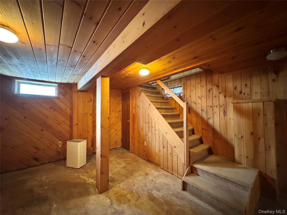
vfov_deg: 85.7
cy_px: 108
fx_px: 116
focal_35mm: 14
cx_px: 144
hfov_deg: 102.1
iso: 1250
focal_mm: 2.22
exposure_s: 1/40
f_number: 2.2
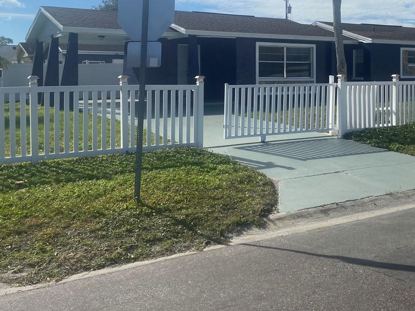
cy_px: 82
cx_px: 271
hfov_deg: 43.3
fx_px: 516
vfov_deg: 33.0
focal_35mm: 43
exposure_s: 1/6757
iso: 32
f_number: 1.8
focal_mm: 4.25
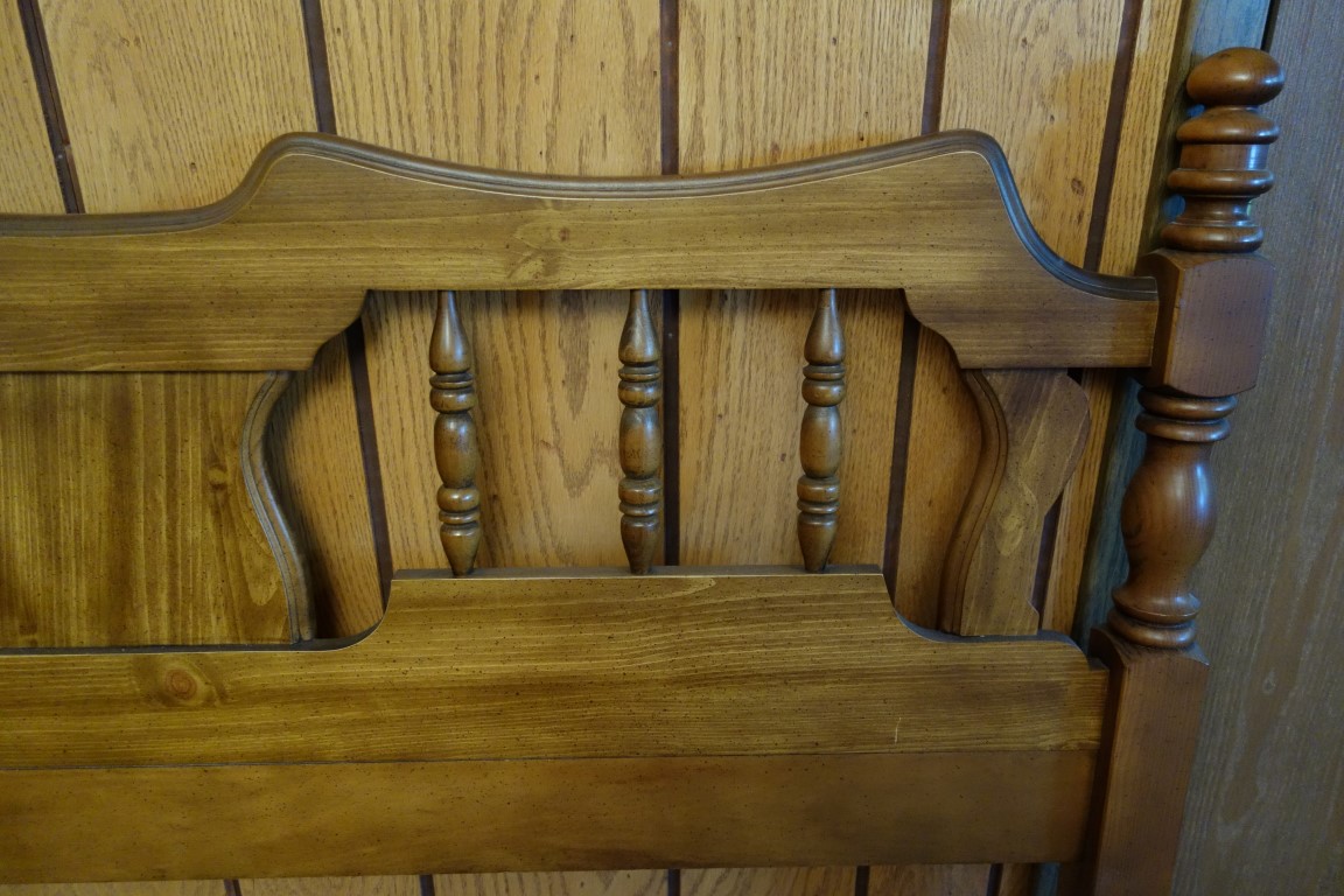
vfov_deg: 46.4
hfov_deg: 65.5
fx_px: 1045
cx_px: 672
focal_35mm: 28
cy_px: 448
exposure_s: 1/60
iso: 800
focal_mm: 10.4
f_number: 1.8
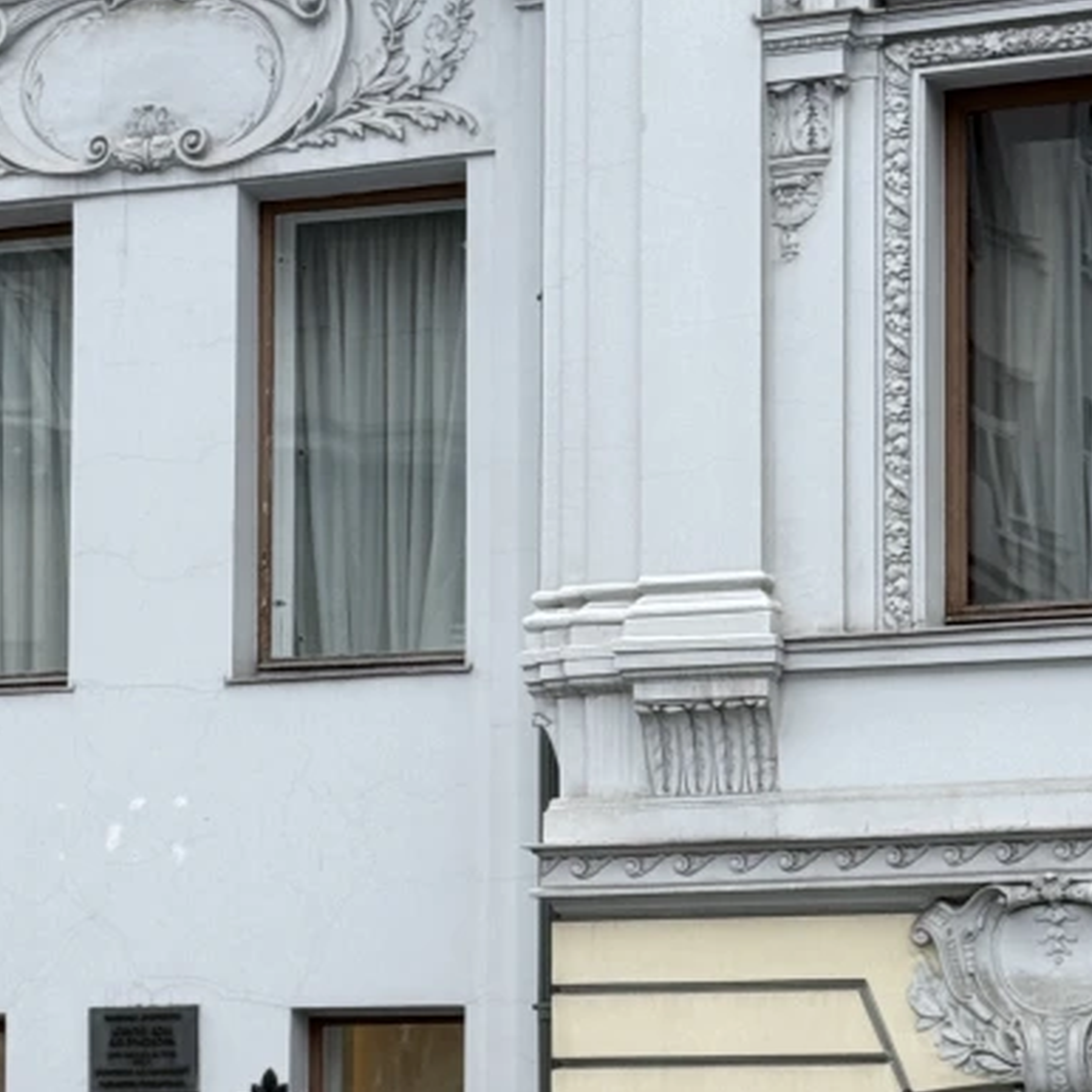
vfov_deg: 13.1
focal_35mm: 132
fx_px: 4711
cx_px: 382
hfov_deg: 13.2
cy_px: 962
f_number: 1.78
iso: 64
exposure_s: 1/122
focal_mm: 6.76
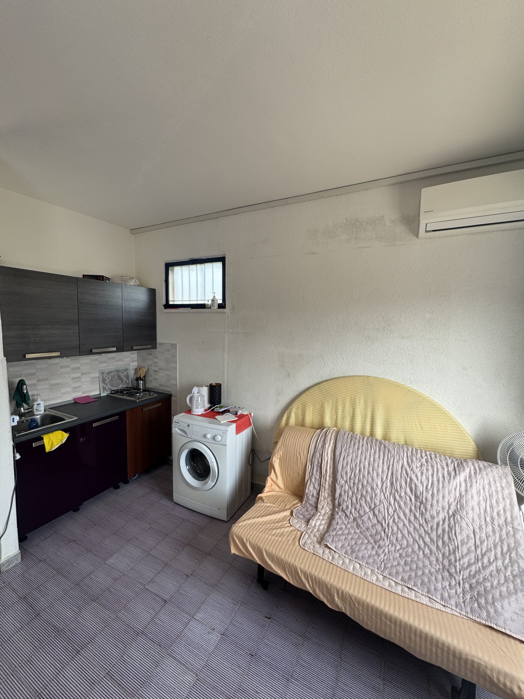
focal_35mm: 14
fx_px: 283
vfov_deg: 102.1
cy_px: 350
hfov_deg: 85.7
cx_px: 262
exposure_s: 1/111
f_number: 2.2
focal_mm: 2.22
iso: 40
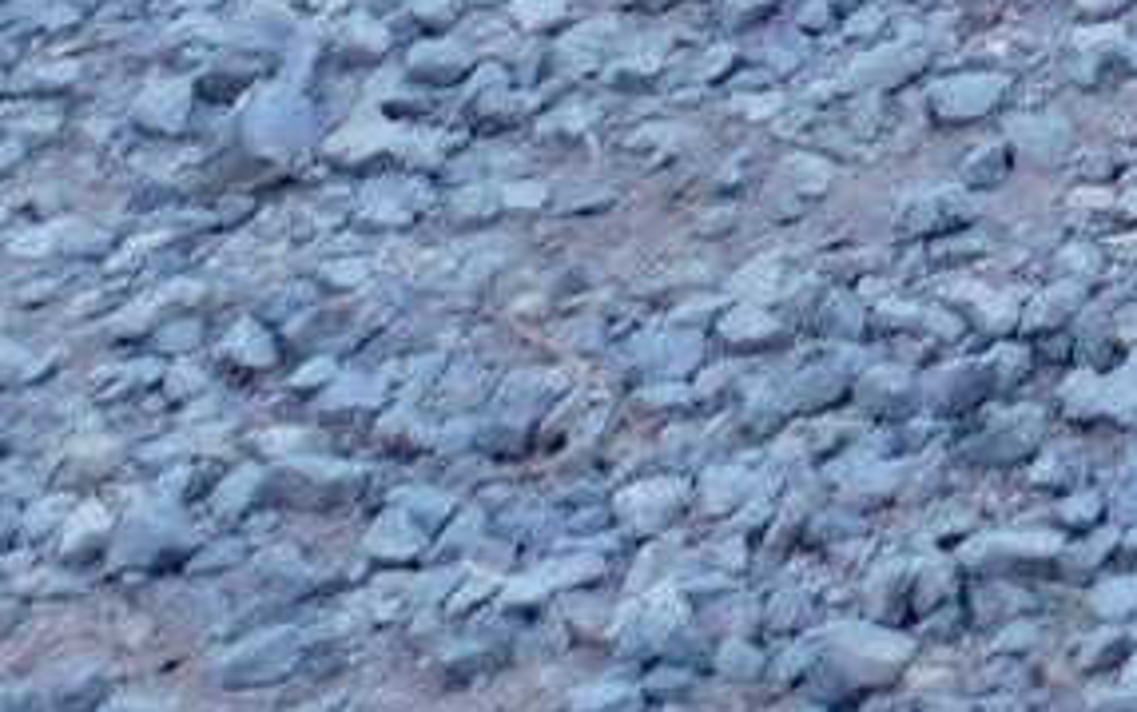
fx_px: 8463
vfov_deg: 4.5
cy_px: -1953
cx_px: 3530
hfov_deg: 6.9
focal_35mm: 273
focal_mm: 6.3
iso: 125
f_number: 3.5
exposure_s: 1/250
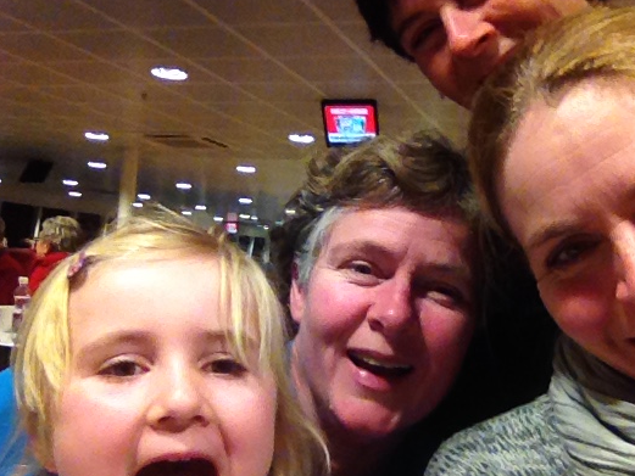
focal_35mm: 43
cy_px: 279
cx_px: 378
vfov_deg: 33.5
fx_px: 789
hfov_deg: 43.6
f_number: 2.4
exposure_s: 1/30
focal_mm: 1.85
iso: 160
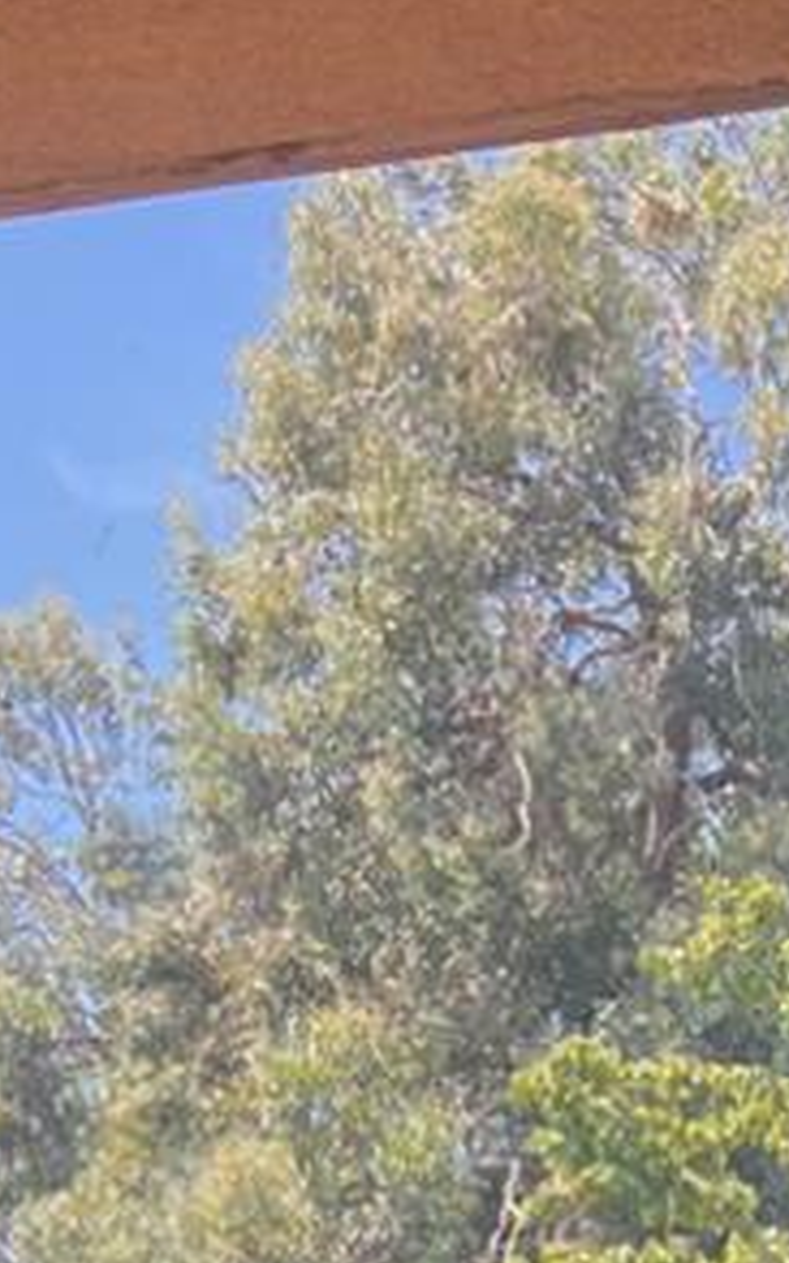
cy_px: 2586
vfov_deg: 12.8
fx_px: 4853
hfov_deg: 8.8
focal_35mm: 141
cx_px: 1541
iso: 50
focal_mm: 5.7
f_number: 1.5
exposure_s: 1/495
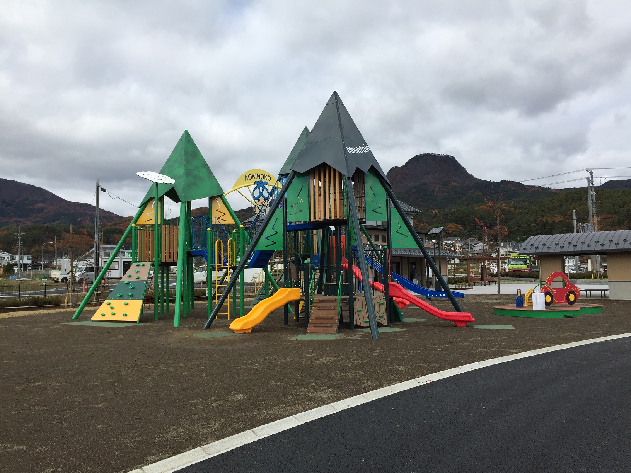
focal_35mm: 29
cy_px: 236
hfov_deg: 61.7
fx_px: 529
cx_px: 316
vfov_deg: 48.2
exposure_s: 1/1199
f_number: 2.2
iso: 32
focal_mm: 4.15
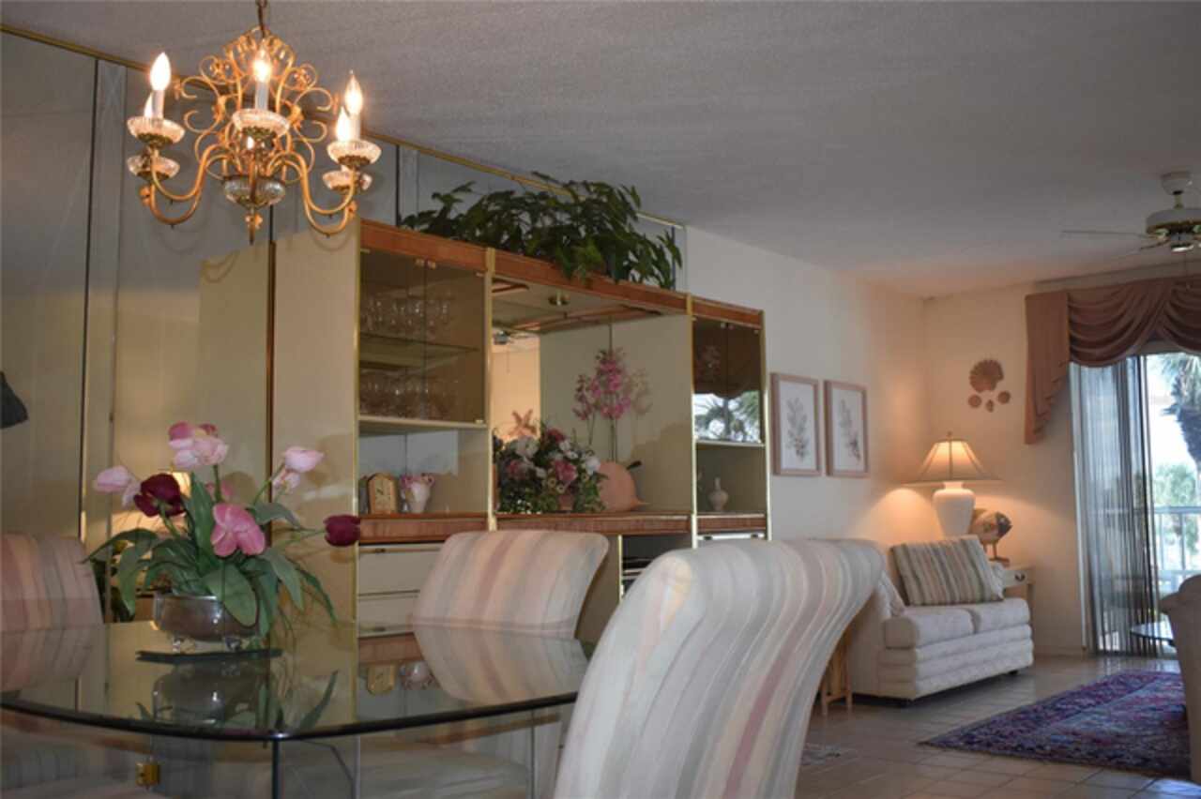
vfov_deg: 38.3
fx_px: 1150
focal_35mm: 34
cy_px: 400
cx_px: 600
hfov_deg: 55.1
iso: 800
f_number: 3.8
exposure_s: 1/200
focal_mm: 23
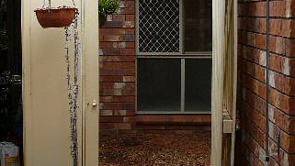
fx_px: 595
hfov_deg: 27.3
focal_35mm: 76
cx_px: 61
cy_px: 58
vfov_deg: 15.9
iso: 80
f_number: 2.8
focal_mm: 5.2
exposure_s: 1/500
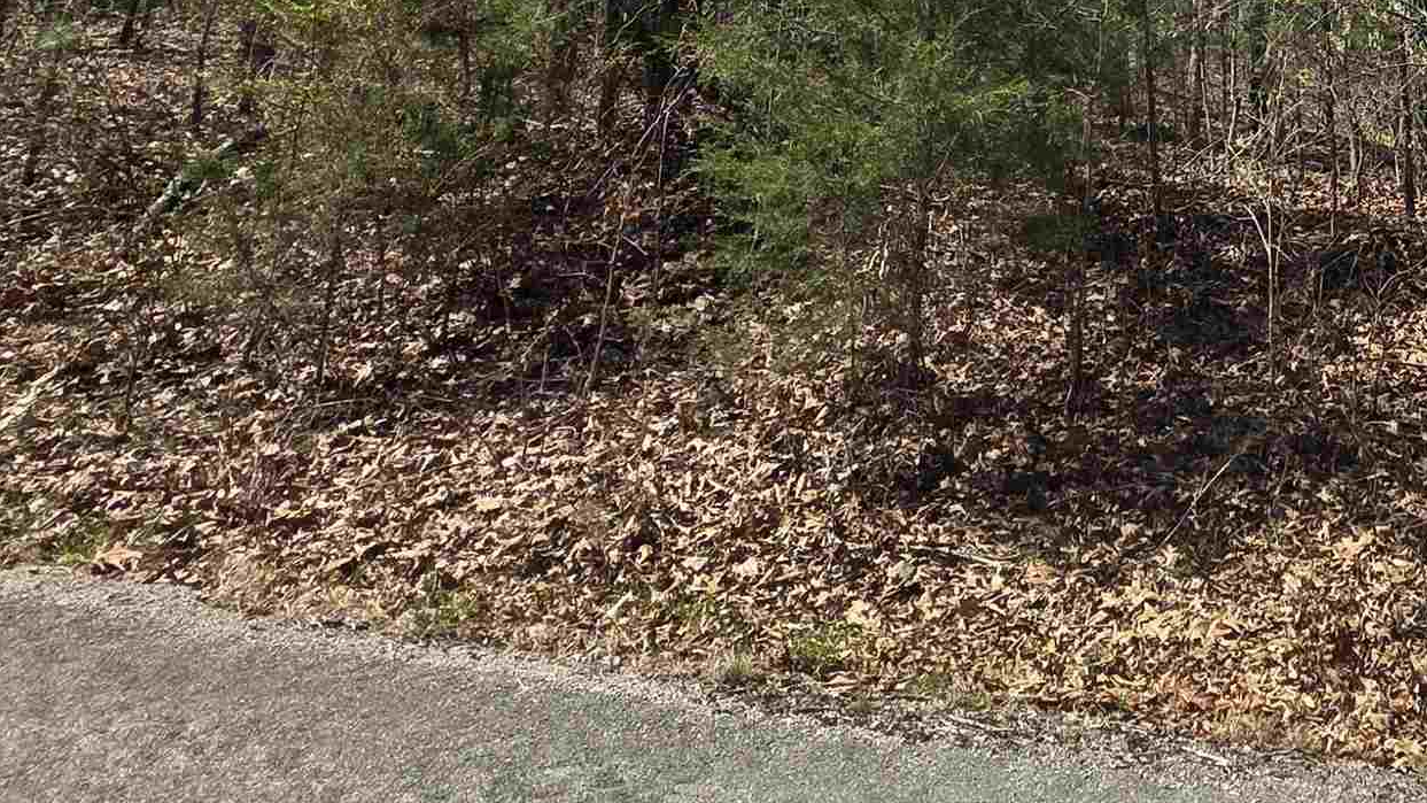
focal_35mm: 35
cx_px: 1321
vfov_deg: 26.4
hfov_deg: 49.5
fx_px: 1324
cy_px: -337
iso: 40
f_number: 1.9
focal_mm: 2.2
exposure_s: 1/1262
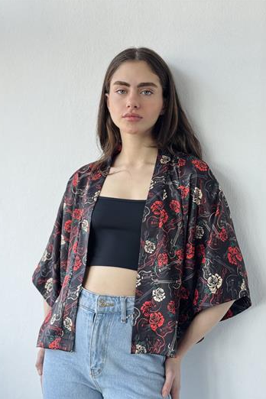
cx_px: 144
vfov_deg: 38.9
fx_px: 565
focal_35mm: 51
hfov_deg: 26.5
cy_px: 200
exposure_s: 1/121
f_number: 1.78
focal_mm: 6.76
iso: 80
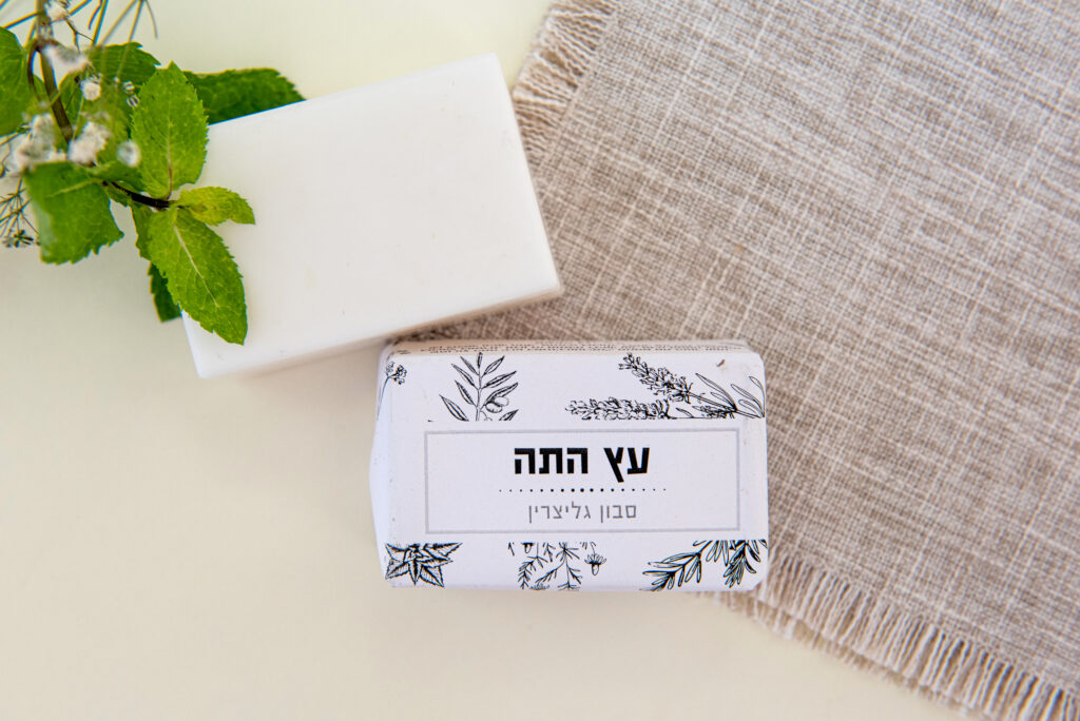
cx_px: 540
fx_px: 1501
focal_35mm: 50
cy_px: 360
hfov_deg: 39.6
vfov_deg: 27.0
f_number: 6.3
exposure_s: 1/200
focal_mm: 50
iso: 1250
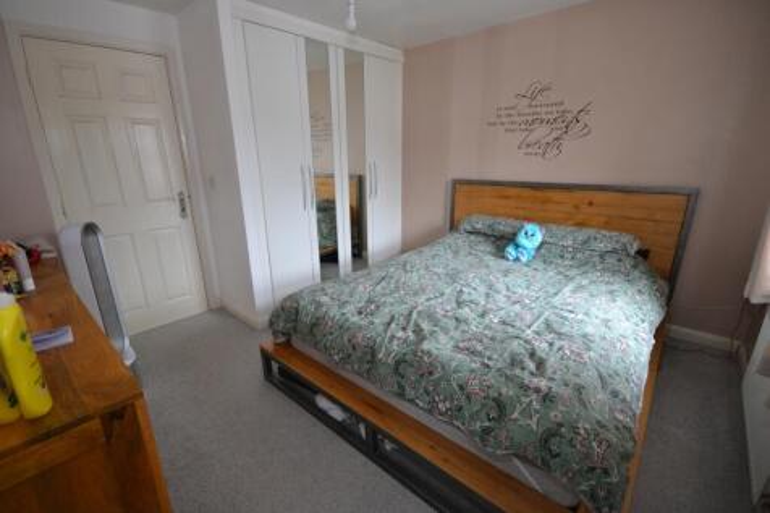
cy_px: 256
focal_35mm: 15
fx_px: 321
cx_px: 385
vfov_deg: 77.3
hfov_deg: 100.4
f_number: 4
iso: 1000
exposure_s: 1/60
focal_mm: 10
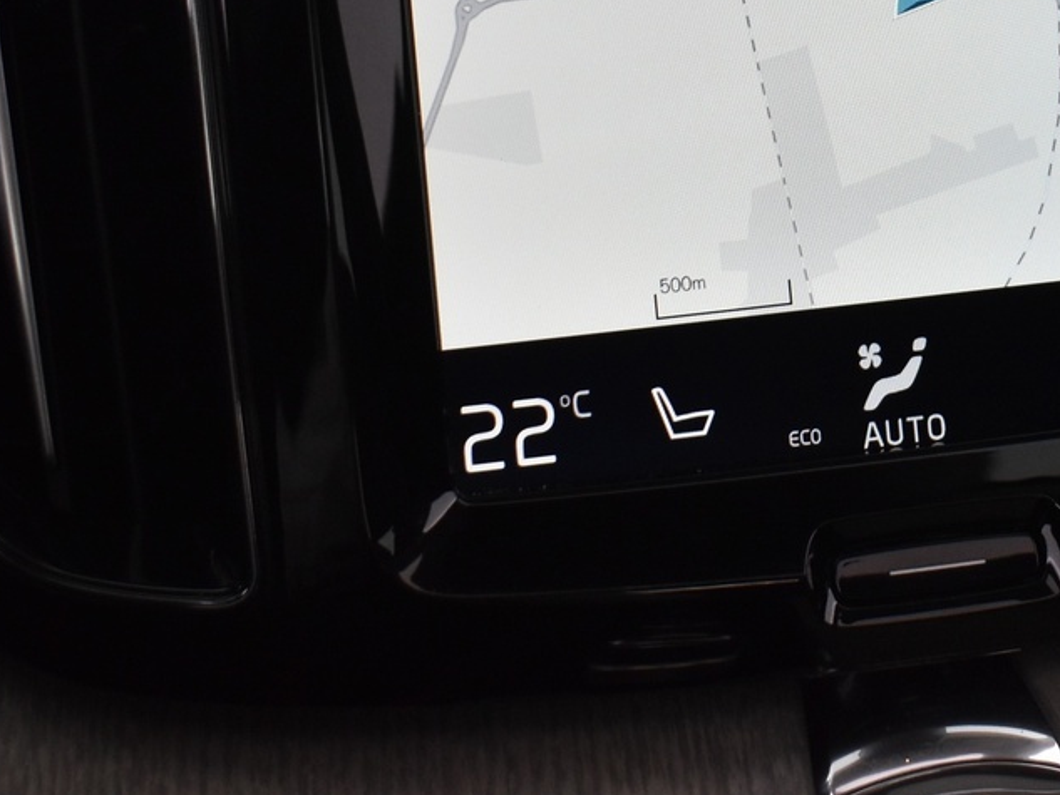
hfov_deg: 21.2
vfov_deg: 15.6
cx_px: 665
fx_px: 2825
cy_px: -72
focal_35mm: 92
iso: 1250
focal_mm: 25
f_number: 4
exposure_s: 1/40
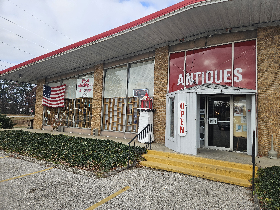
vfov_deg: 58.9
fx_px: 186
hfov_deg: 73.9
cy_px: 105
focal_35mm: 23
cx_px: 140
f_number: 1.8
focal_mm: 5.4
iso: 25
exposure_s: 1/843
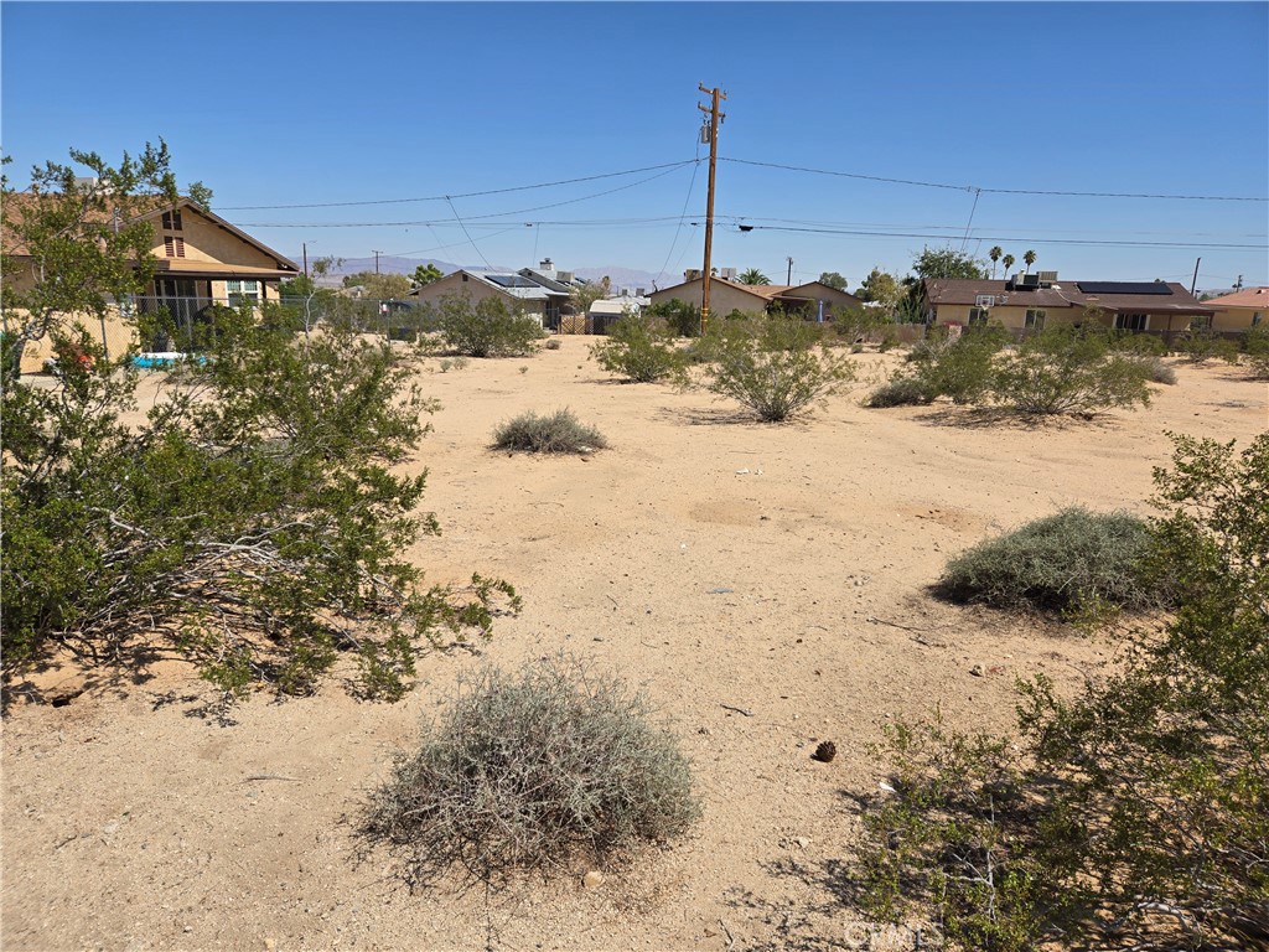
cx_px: 634
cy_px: 476
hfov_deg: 73.9
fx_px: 843
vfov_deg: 58.9
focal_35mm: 23
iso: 25
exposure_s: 1/3185
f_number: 1.8
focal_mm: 5.4
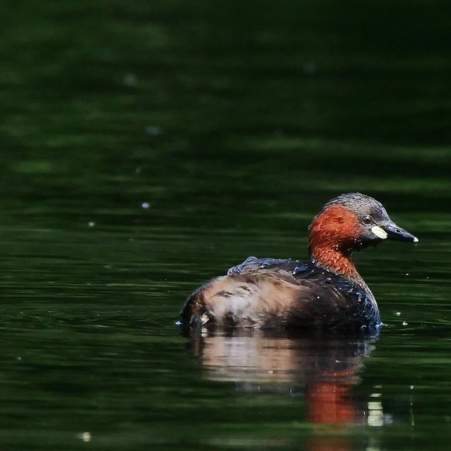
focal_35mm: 1398
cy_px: 288
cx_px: 414
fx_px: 20607
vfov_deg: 1.3
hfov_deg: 1.3
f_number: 6.3
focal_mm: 400
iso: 800
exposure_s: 1/1600
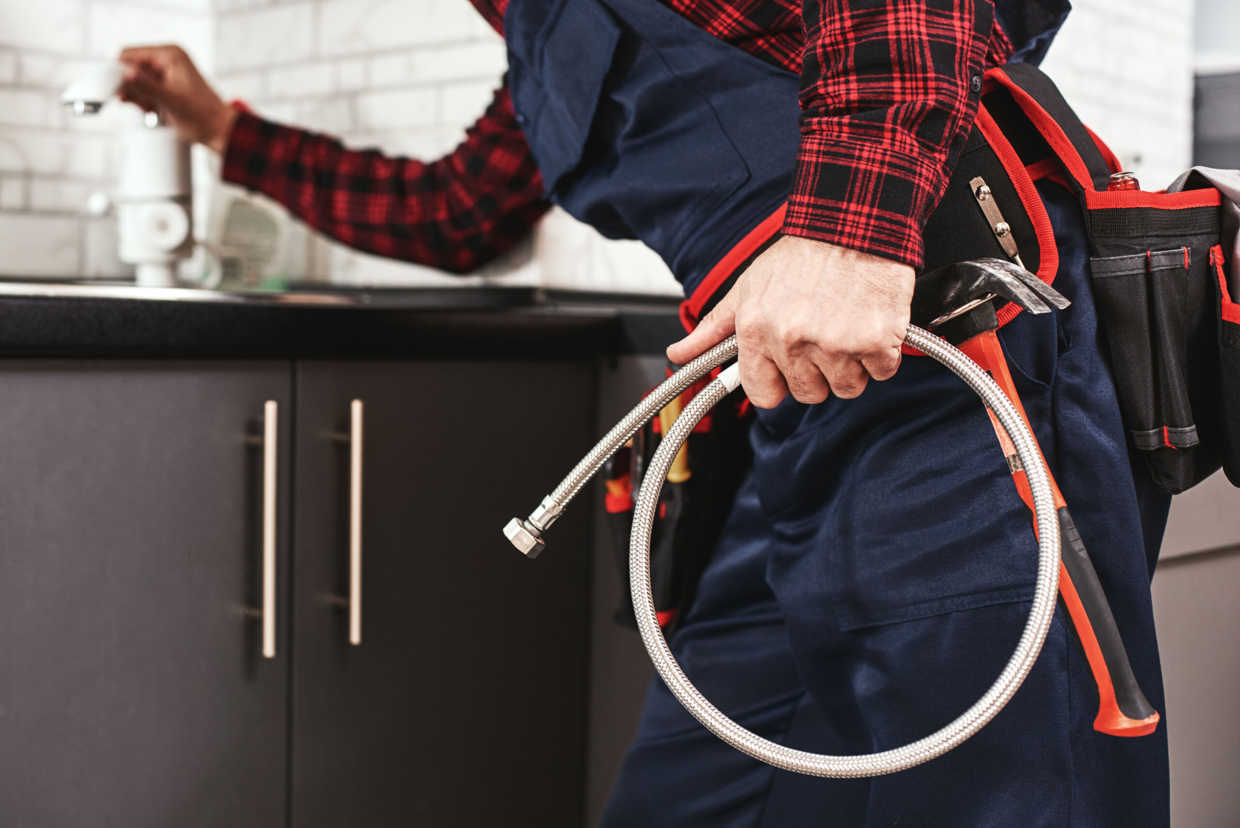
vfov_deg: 27.0
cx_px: 620
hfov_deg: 39.6
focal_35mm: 50
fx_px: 1723
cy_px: 414
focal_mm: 50
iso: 320
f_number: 4
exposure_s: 1/100
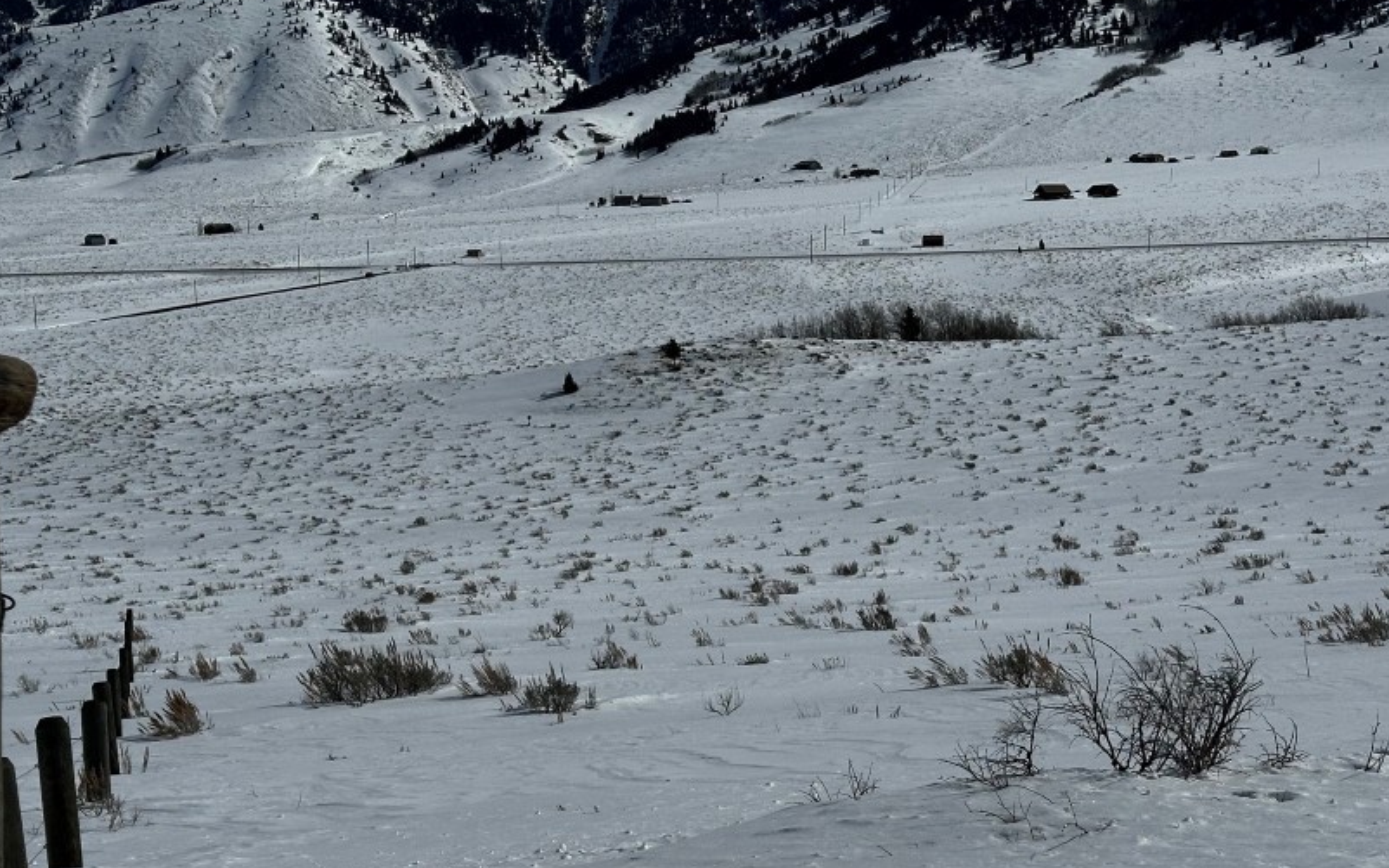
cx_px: 658
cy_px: 584
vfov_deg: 19.9
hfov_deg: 31.5
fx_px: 2460
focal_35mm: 65
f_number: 1.78
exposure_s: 1/18868
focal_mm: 6.86
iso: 64
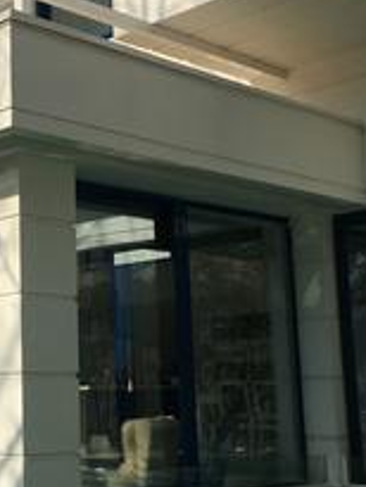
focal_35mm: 68
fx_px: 958
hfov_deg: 21.0
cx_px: 10
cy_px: 233
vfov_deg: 28.5
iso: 25
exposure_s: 1/3205
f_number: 2.2
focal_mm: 4.15
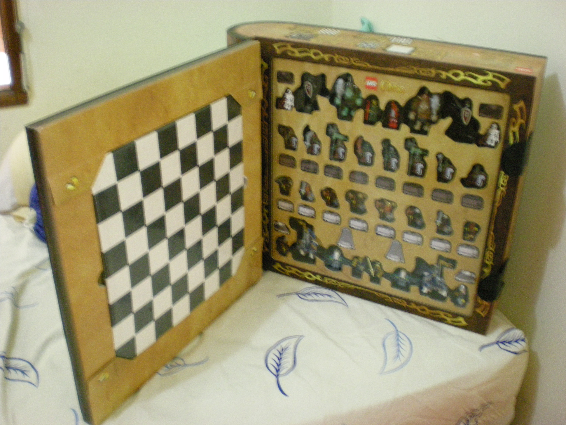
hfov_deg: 49.0
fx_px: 621
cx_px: 283
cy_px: 212
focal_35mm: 38
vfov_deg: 37.7
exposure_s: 1/8
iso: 481
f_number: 3.1
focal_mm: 6.3
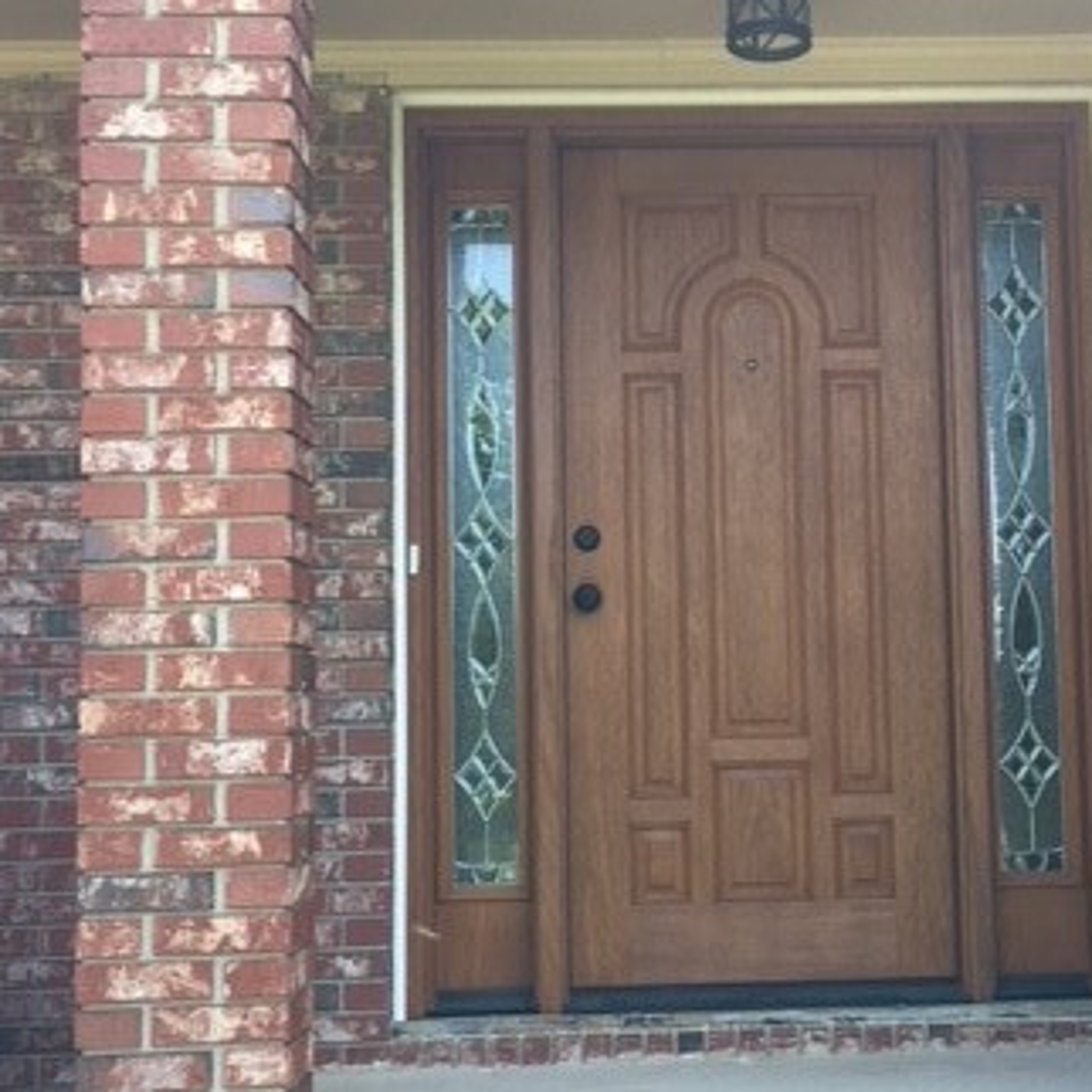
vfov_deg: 33.4
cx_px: 733
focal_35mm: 51
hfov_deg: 33.1
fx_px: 1820
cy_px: 590
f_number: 2.2
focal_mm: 4.15
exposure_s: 1/208
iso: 25
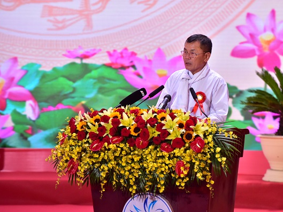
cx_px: 156
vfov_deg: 6.8
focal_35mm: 218
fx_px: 1783
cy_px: 106
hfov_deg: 9.1
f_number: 8
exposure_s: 1/320
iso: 3200
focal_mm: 200
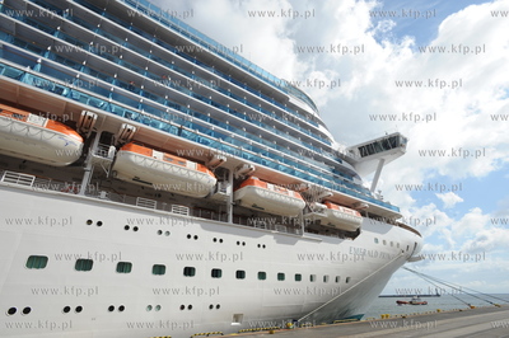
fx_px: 268
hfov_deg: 87.0
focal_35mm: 19
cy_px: 169
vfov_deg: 64.5
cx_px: 254
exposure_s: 1/640
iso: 200
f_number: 8
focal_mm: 19
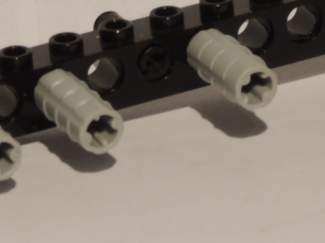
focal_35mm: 545
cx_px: 155
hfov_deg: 3.6
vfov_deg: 2.7
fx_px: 5117
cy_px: 16
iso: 100
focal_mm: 24
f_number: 6.8
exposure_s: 1/2.5
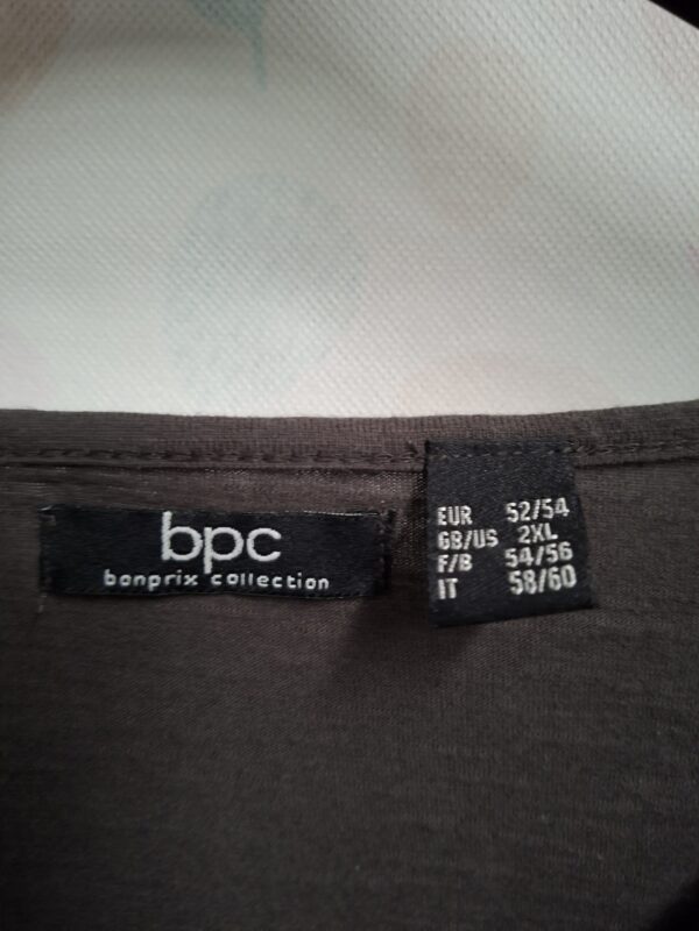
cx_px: 350
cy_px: 466
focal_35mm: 23
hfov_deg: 58.9
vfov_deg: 73.9
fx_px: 619
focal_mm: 5.54
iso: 400
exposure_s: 1/25
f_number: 1.8
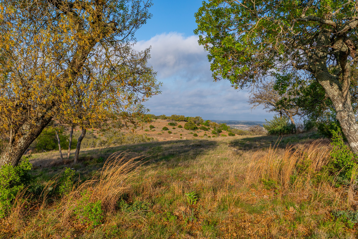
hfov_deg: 57.2
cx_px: 179
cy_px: 120
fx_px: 328
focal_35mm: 33
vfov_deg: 40.0
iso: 100
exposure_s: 1/2000
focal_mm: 22
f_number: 4
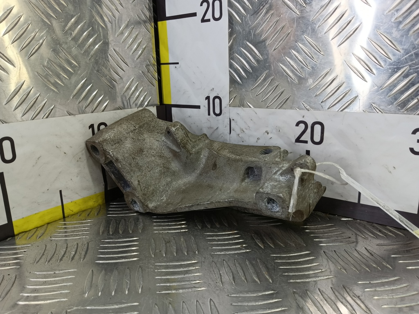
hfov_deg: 73.9
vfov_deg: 58.9
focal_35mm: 23
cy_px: 157
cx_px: 210
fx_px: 278
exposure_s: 1/50
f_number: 1.6
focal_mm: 4.11
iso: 116
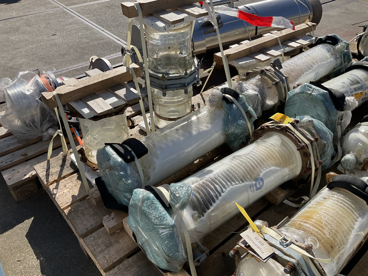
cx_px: 184
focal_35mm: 29
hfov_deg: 61.7
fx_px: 308
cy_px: 138
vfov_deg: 48.2
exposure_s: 1/2667
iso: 25
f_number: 1.8
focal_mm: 3
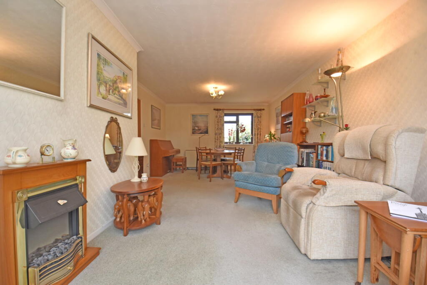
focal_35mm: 15
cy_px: 142
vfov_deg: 77.3
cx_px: 214
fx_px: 178
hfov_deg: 100.4
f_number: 5
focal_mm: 10
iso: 720
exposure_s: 1/200
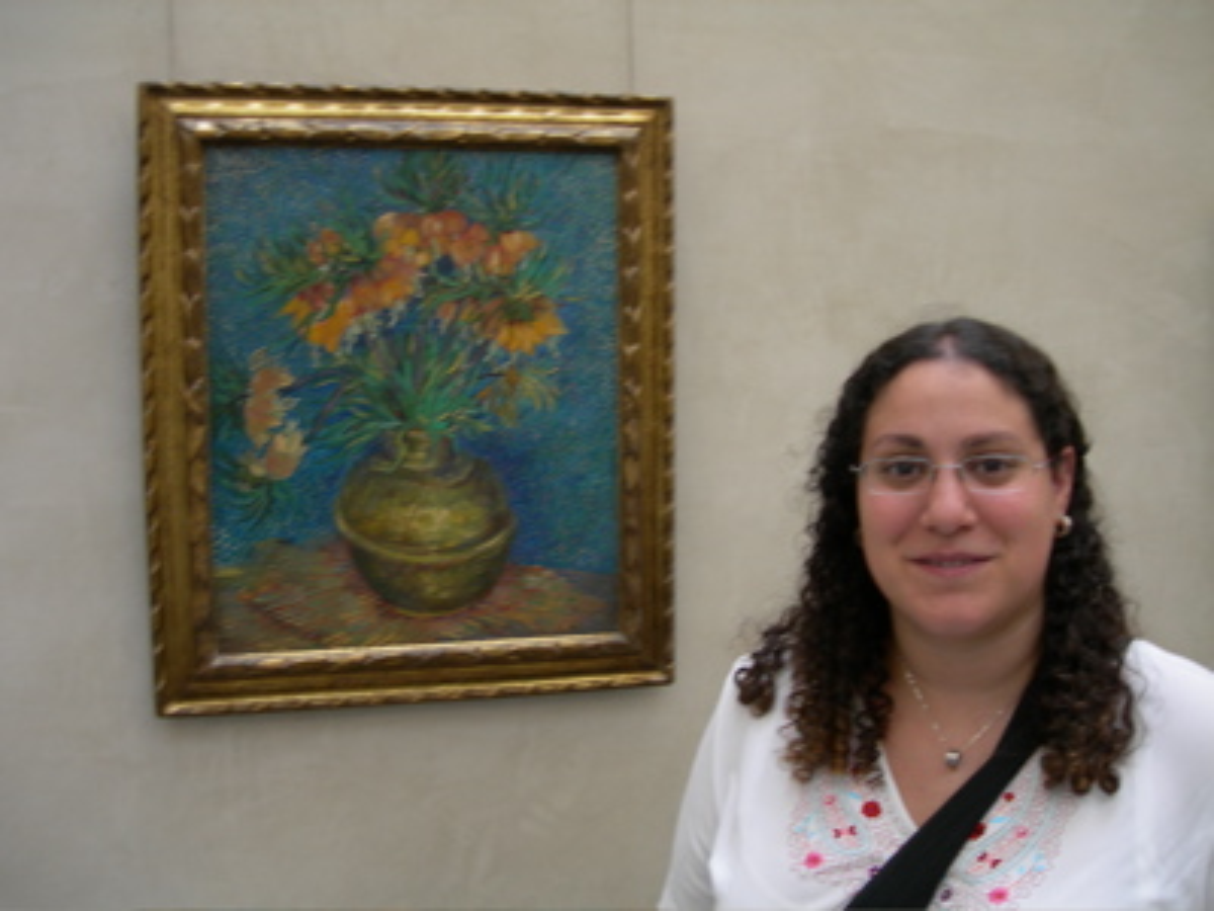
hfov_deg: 49.0
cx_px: 607
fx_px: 1333
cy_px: 456
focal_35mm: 38
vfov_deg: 37.7
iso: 50
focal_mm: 7.8
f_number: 2.8
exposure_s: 1/7.8
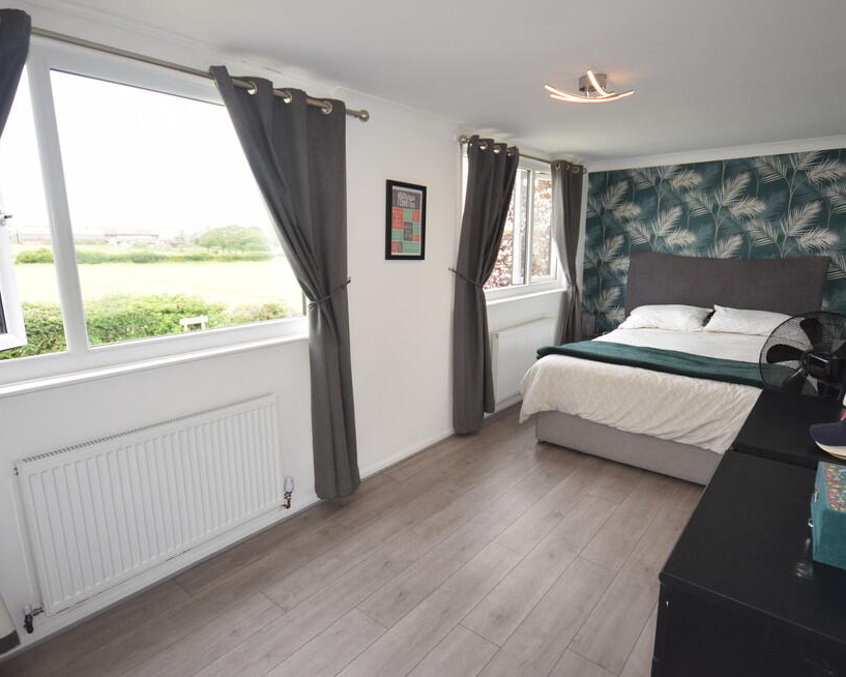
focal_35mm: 20
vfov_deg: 67.3
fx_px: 508
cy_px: 342
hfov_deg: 79.5
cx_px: 441
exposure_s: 1/125
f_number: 5.6
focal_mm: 11.5
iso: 320
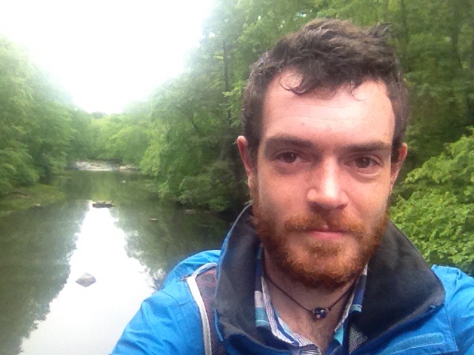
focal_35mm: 35
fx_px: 479
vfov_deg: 40.7
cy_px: 178
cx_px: 237
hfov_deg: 52.6
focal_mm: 1.85
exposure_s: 1/181
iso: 125
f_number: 2.4
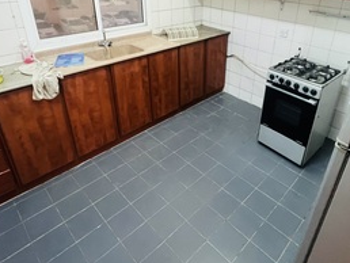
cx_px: 204
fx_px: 233
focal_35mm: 23
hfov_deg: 73.3
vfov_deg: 56.9
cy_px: 77
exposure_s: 1/50
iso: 640
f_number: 1.8
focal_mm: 1.57
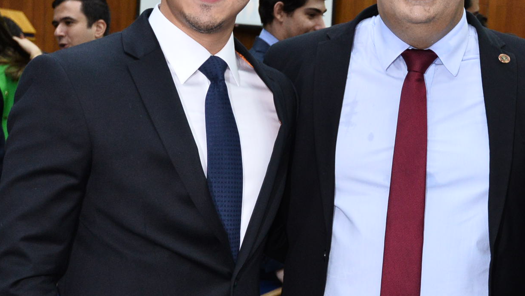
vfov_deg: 13.4
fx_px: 1253
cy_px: 193
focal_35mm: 90
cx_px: 423
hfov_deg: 23.3
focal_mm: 35
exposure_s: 1/60
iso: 1600
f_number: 7.1
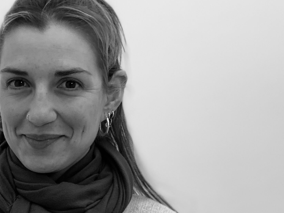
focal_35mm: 46
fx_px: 377
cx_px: 53
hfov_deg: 39.5
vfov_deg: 31.2
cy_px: 144
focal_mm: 4.25
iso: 80
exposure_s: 1/100
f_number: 1.8
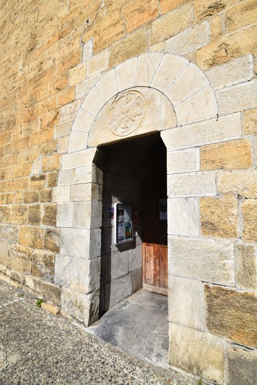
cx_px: 128
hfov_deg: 69.7
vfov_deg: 92.4
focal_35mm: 17
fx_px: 185
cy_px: 192
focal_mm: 11.5
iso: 200
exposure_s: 1/500
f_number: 10
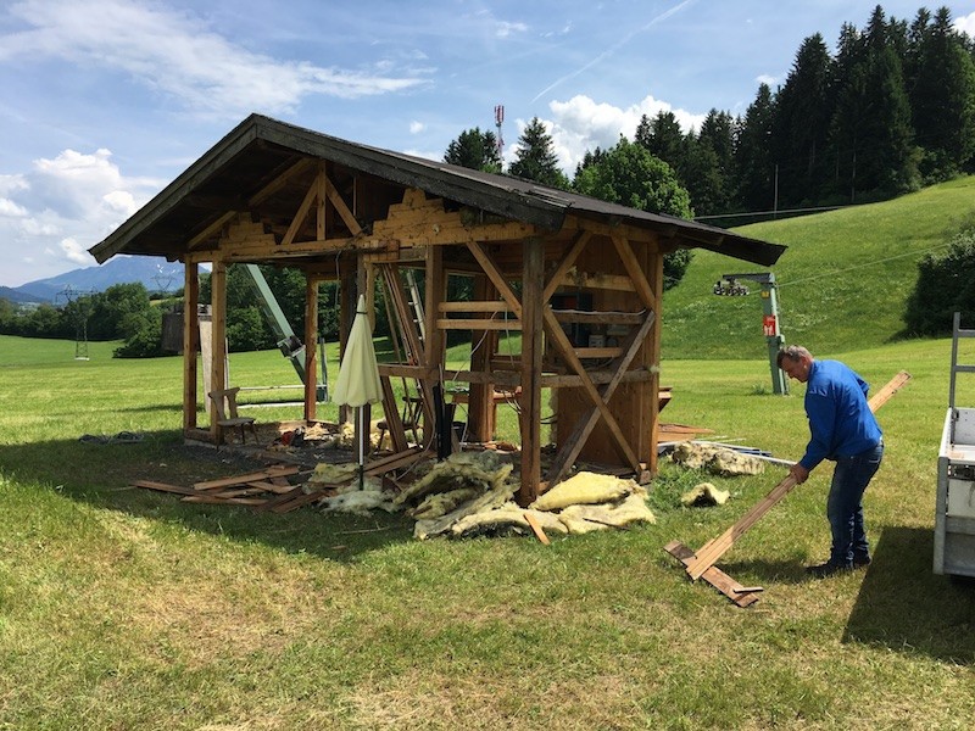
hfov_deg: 61.7
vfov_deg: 48.2
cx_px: 488
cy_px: 366
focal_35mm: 29
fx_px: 817
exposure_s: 1/1832
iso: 25
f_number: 2.2
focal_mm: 4.15
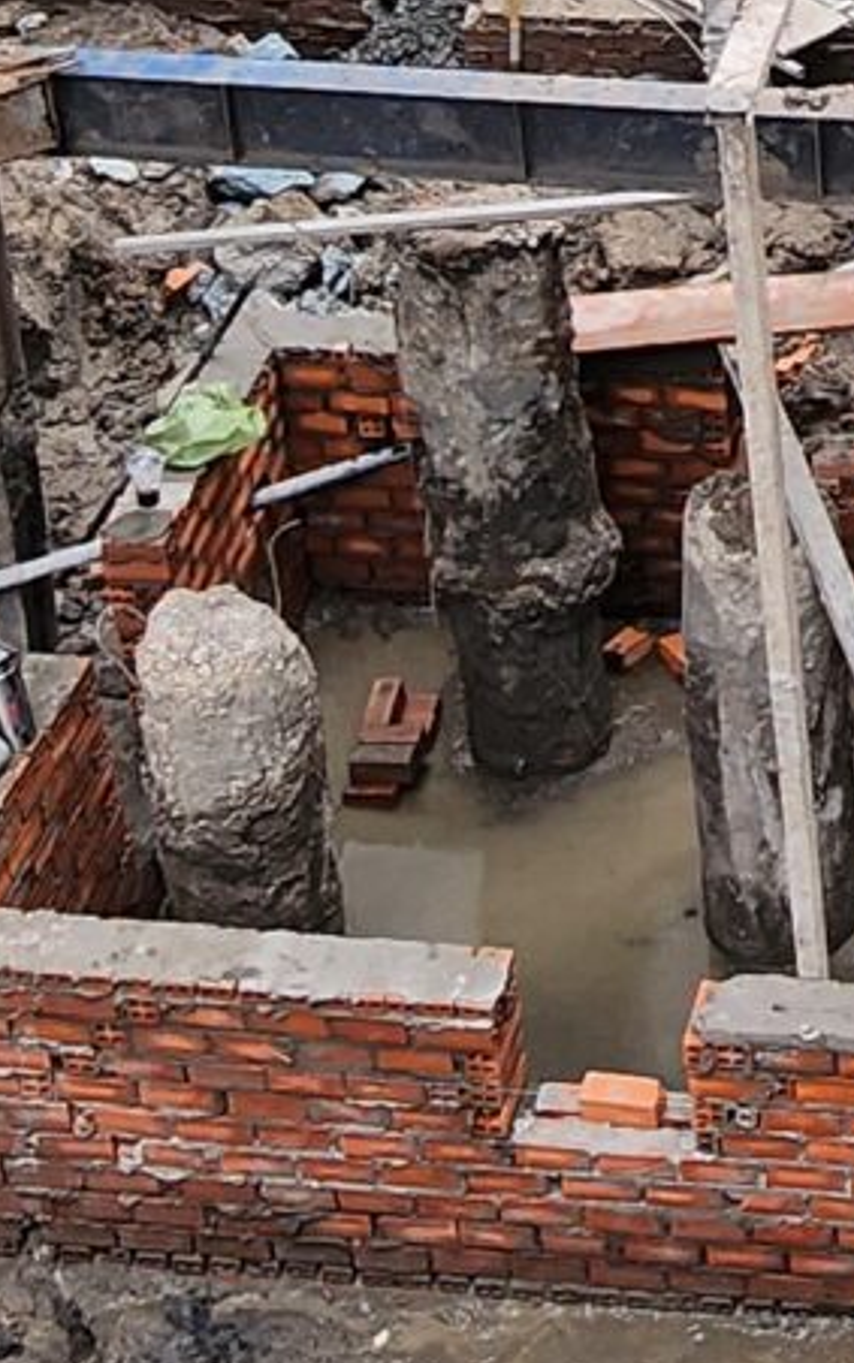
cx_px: 1092
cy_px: -115
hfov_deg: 15.9
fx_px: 2901
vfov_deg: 24.7
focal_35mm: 78
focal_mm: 1.7
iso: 32
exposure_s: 1/299
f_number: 2.2
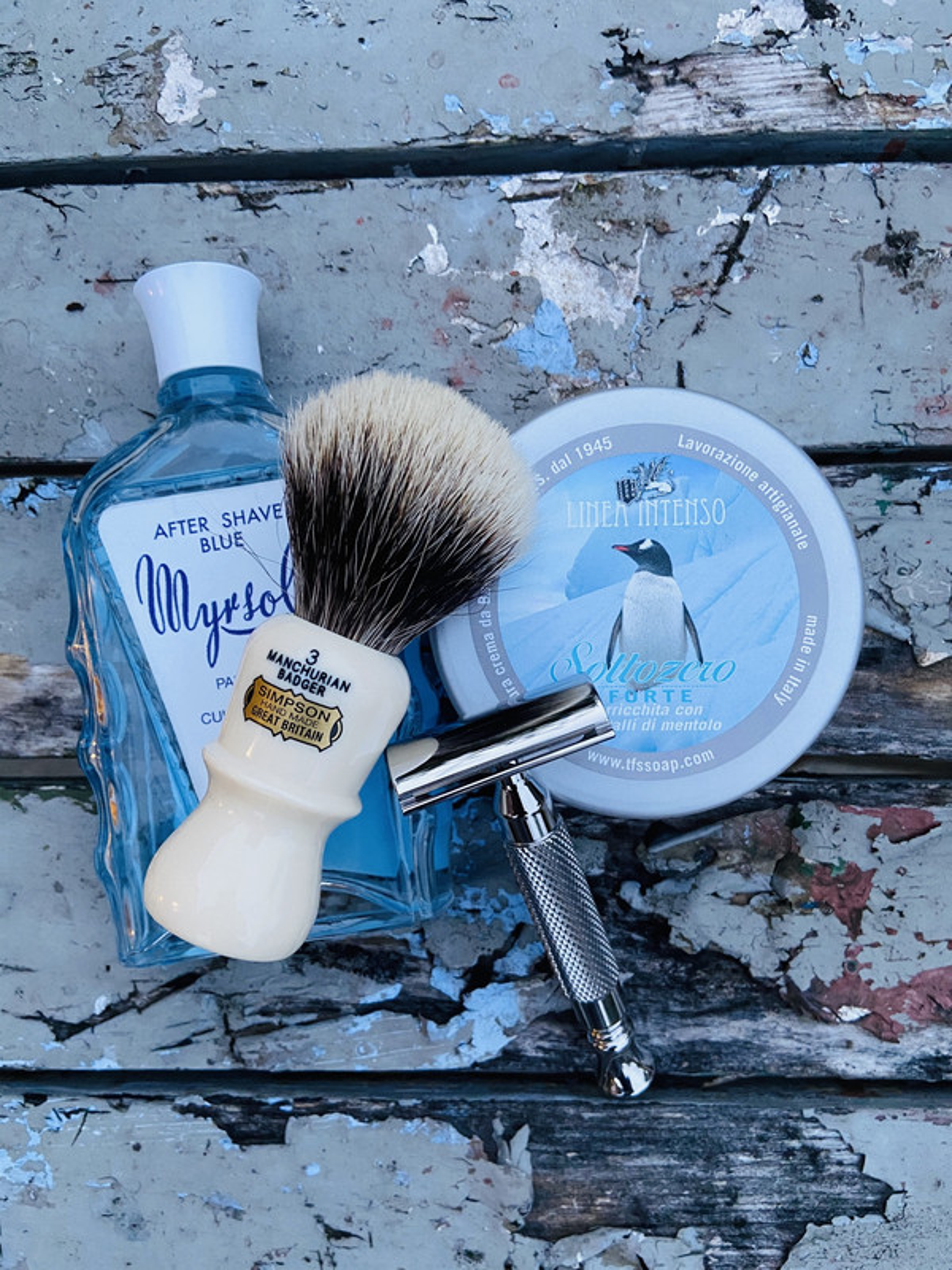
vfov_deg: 67.3
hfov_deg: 53.1
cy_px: 635
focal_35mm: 26
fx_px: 953
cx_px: 476
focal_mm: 4.25
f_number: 1.8
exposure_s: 1/50
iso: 500
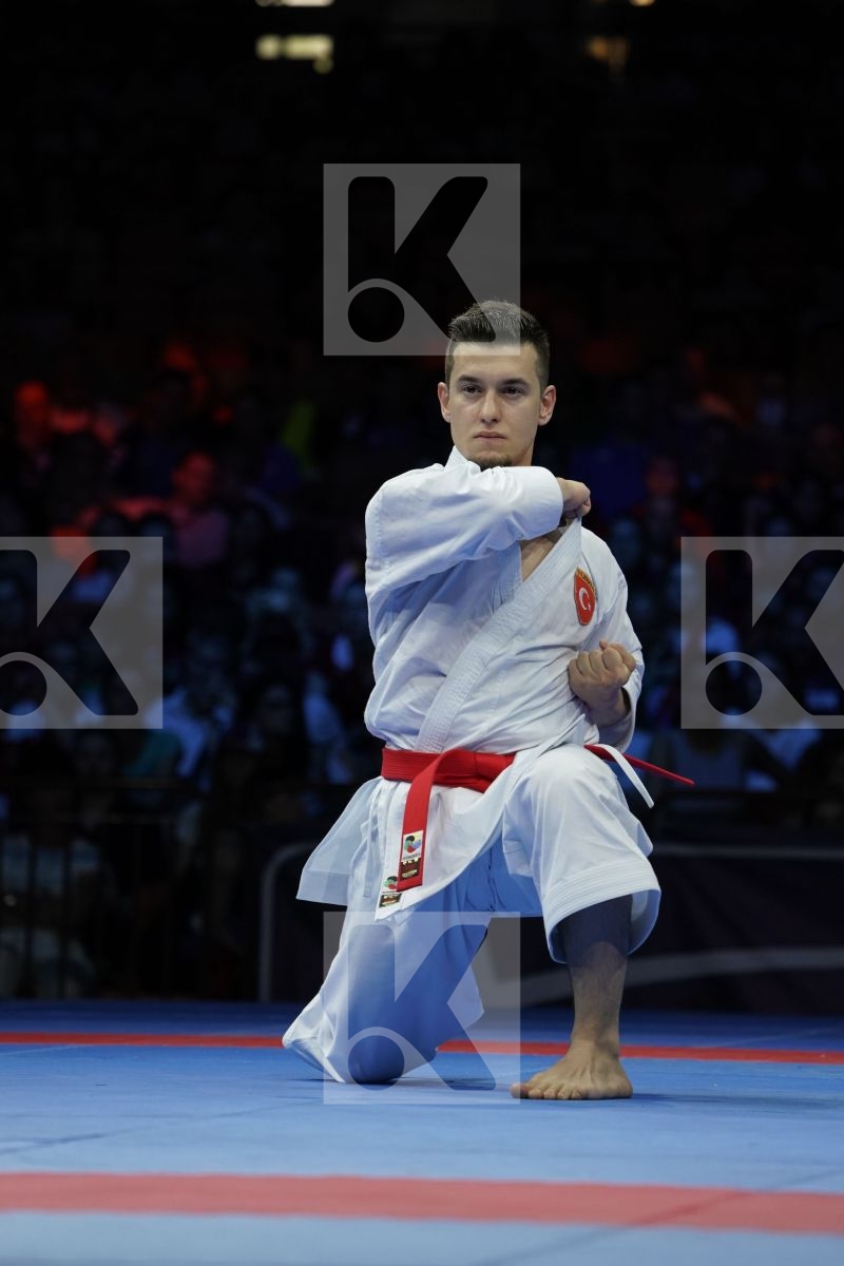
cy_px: 633
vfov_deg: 8.9
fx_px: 8158
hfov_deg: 5.9
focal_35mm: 232
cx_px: 422
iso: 1600
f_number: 5.6
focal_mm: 232
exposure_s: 1/500
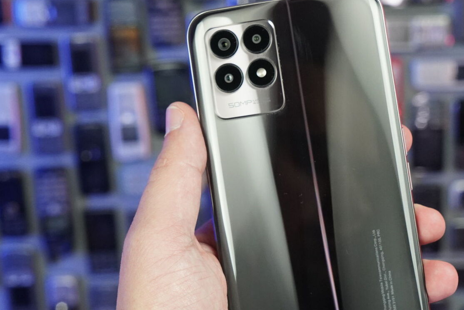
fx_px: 1044
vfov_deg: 16.8
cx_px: 313
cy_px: 211
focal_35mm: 81
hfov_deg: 24.9
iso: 4000
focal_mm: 47
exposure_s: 1/160
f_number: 8
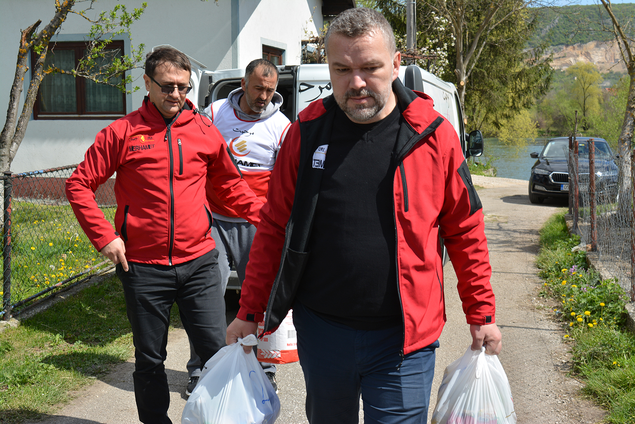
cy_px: 212
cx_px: 318
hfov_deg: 41.1
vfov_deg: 28.1
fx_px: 847
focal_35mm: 48
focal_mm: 32
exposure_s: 1/320
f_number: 9
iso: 100
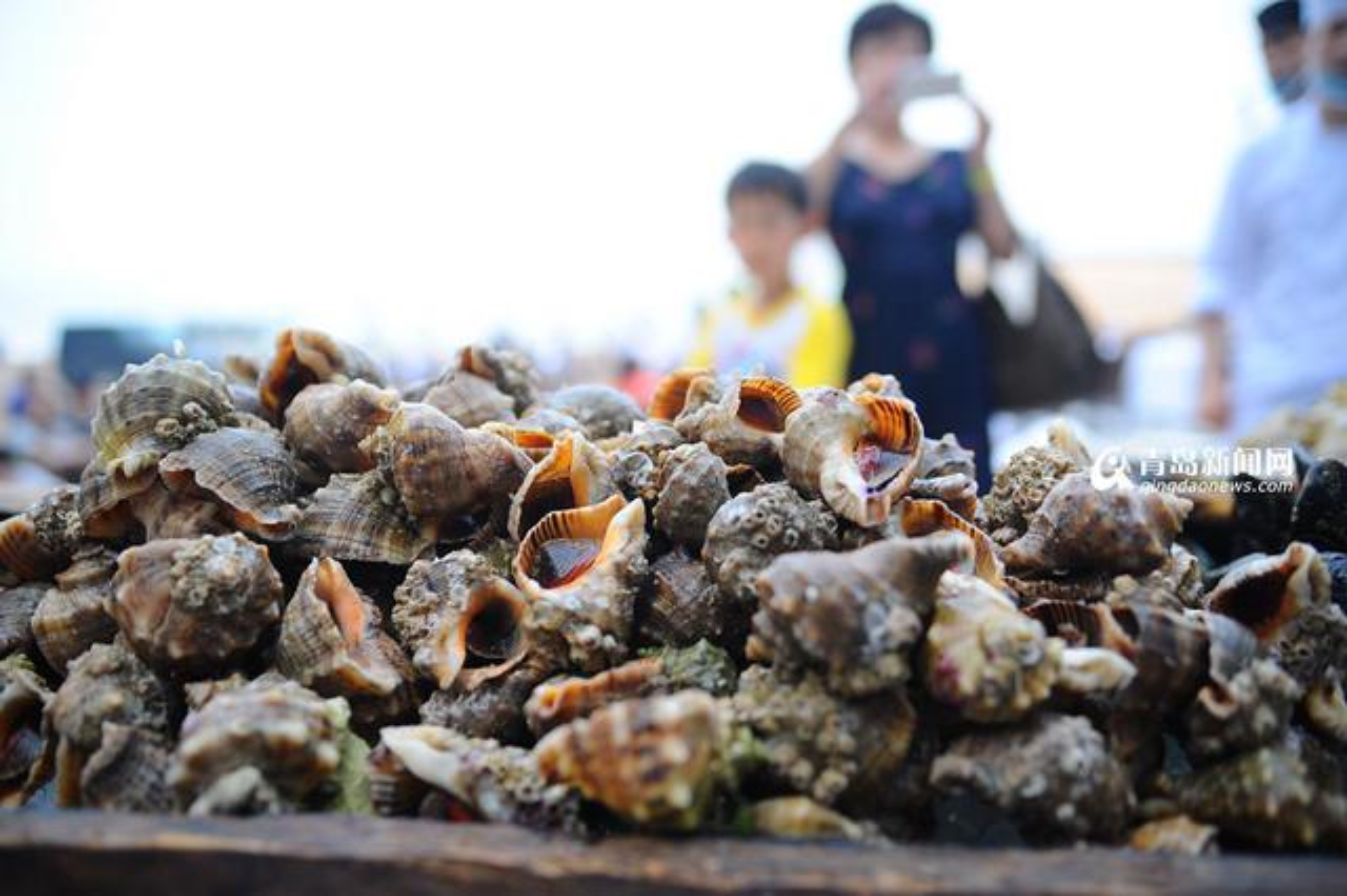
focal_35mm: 32
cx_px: 674
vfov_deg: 41.1
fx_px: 1197
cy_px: 448
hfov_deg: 58.7
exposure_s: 1/800
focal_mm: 32
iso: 500
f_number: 2.8
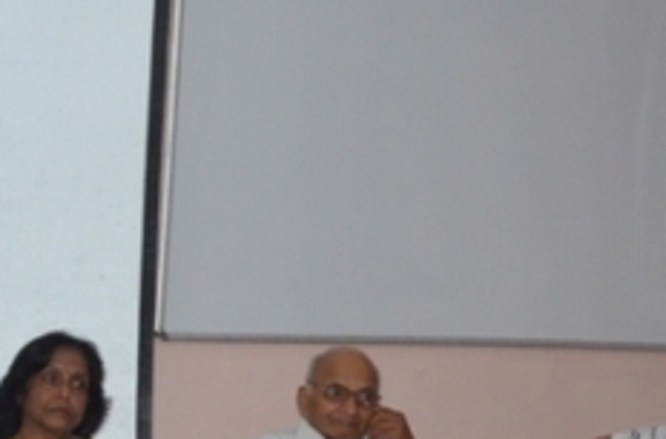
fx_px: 2102
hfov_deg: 16.7
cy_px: 273
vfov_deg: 11.9
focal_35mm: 114
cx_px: -255
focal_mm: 22
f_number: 4
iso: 640
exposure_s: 1/125
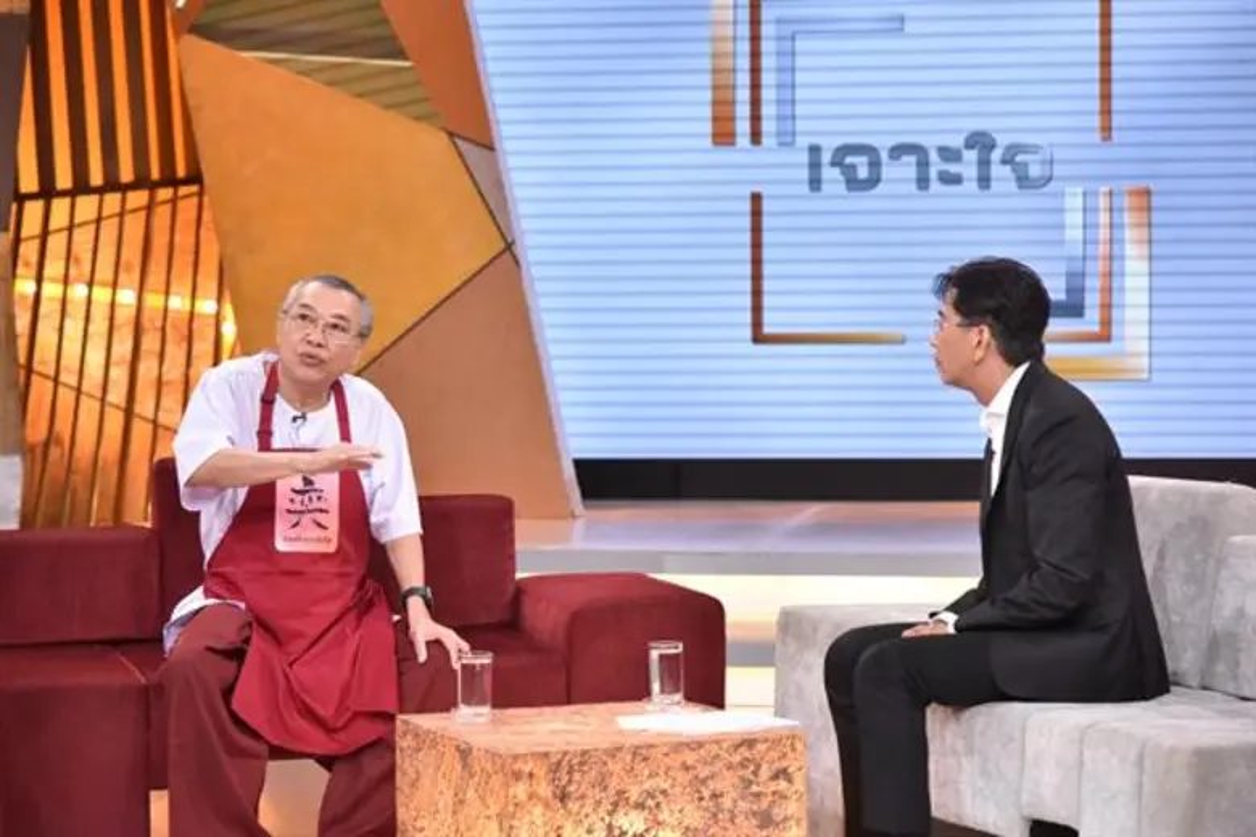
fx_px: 3314
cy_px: 418
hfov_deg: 21.5
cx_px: 628
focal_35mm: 95
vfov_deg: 14.4
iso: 2000
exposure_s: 1/200
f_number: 4.5
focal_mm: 95
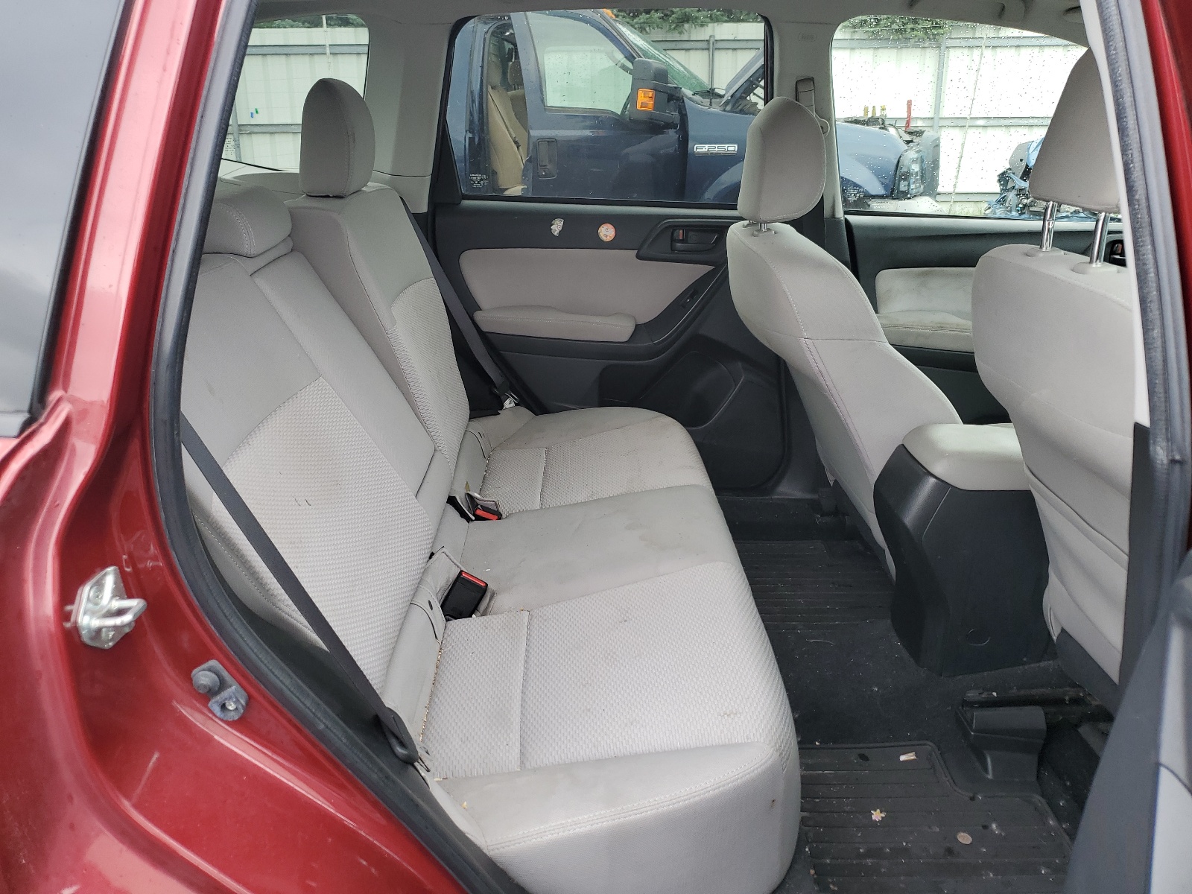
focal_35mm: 26
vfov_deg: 53.1
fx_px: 895
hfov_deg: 67.3
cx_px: 596
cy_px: 447
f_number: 1.5
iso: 50
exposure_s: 1/208
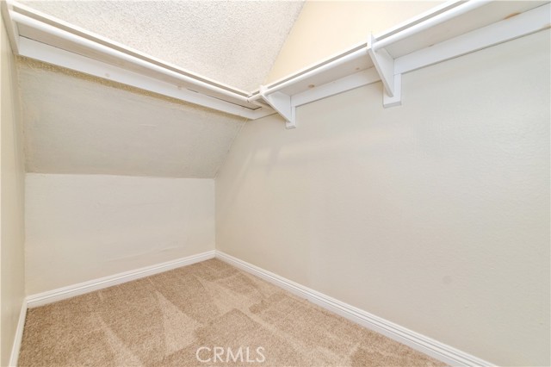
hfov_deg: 104.3
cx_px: 276
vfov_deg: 81.1
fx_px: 214
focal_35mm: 14
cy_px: 184
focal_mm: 14
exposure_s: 1/60
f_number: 4
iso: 1100
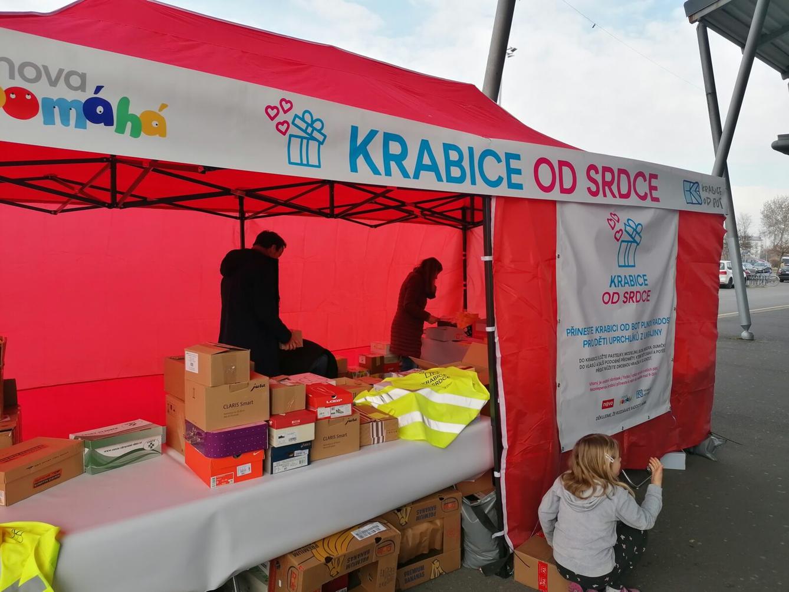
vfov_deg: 51.4
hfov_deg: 65.3
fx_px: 616
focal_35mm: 27
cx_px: 394
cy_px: 296
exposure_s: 1/362
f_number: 1.8
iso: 50
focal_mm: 4.75
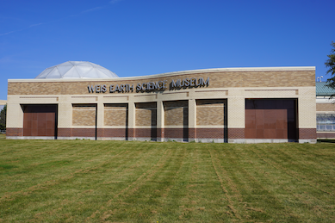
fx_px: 330
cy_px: 114
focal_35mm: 36
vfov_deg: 37.3
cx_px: 169
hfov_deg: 53.8
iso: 100
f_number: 10
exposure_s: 1/250
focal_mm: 23
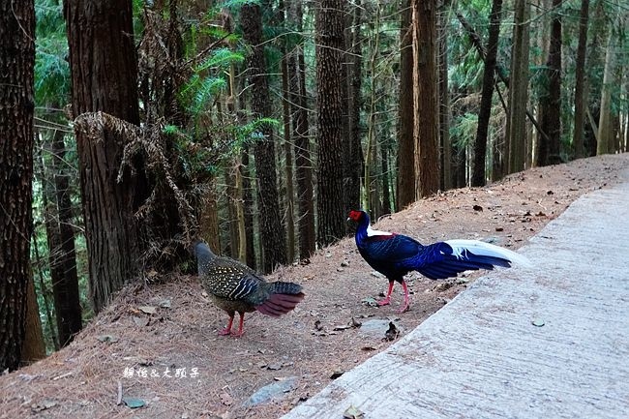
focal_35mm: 34
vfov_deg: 38.9
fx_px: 594
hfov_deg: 55.8
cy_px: 210
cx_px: 314
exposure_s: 1/6
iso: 1600
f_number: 3.5
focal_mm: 12.51
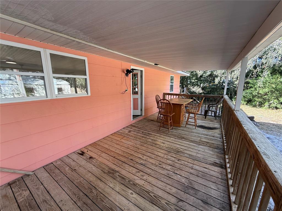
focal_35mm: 14
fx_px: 114
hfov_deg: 102.1
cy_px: 106
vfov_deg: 85.7
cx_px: 141
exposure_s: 1/99
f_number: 2.2
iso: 64
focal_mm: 2.22
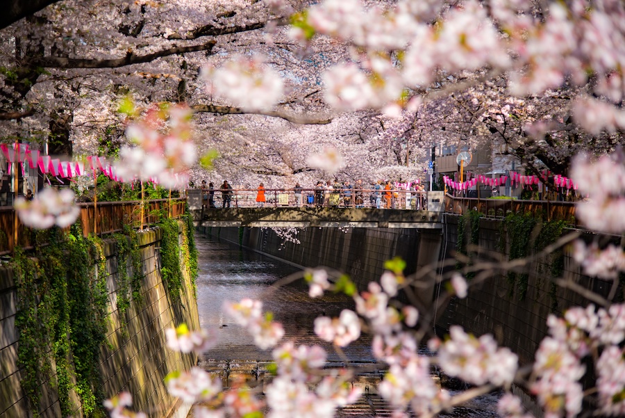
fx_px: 1476
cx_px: 312
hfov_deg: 23.9
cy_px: 209
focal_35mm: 85
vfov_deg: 16.1
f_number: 4
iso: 400
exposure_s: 1/2500
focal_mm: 85
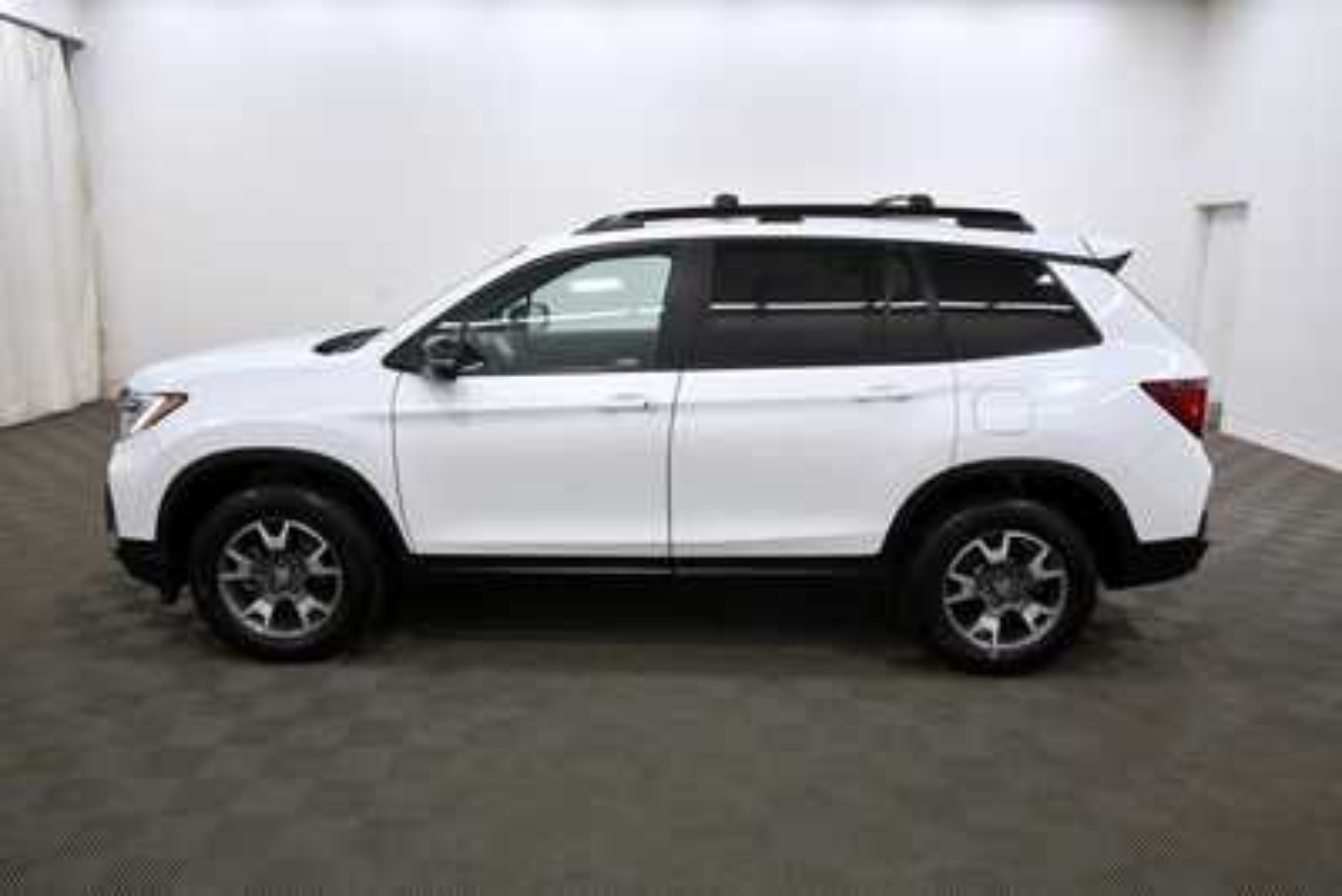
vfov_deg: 48.0
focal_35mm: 27
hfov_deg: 67.4
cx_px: 671
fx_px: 1007
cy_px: 448
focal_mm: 18
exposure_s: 1/200
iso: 800
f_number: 5.3
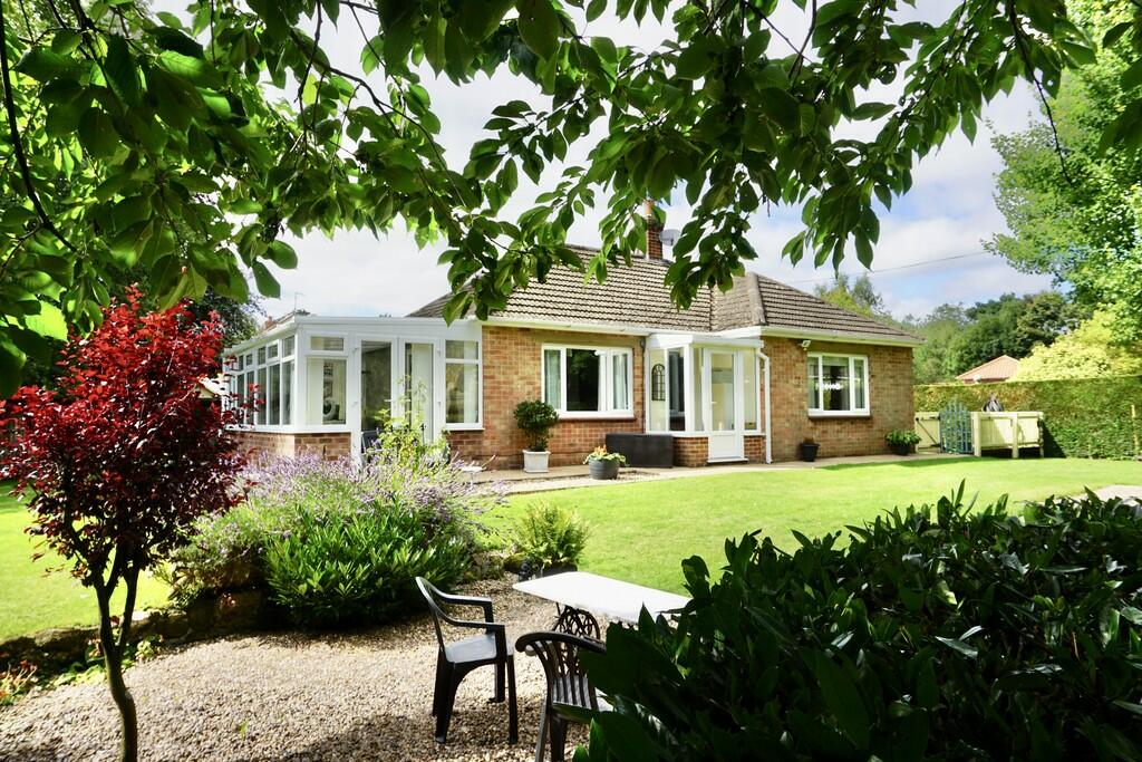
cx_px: 571
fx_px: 761
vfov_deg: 53.1
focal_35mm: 24
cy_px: 381
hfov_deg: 73.7
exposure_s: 1/100
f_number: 10
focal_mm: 16
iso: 100
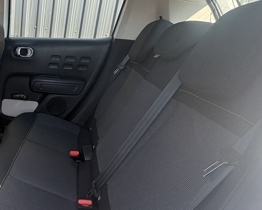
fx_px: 248
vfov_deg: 44.7
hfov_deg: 49.9
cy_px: 149
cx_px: 29
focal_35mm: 32
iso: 125
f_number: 2.2
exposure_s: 1/120
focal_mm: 2.22
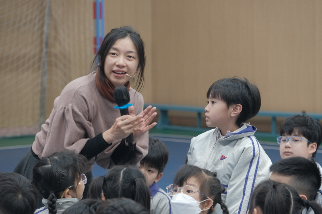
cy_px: 107
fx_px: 1475
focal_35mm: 165
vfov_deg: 8.3
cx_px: 161
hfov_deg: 12.5
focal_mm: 110
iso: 2000
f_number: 5.6
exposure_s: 1/125
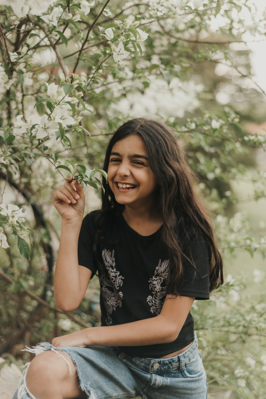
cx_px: 133
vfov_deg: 39.6
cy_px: 200
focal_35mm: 50
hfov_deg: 27.0
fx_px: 554
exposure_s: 1/400
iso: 200
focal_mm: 50
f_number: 2.2
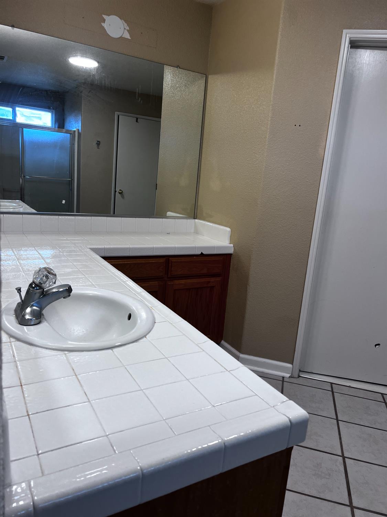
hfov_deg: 53.1
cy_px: 258
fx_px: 388
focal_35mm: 26
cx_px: 194
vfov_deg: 67.3
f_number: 1.5
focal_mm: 5.7
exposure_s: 1/120
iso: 100
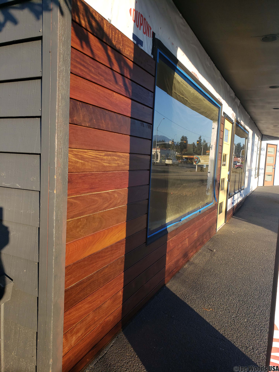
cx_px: 140
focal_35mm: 26
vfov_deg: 67.3
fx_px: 279
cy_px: 186
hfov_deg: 53.1
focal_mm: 4.3
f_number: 2.4
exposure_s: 1/521
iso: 50
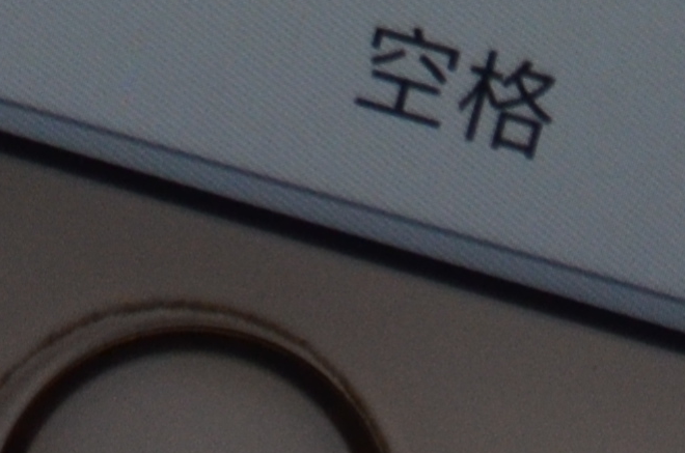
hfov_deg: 4.1
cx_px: 35
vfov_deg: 2.7
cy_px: -1191
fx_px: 9564
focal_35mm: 504
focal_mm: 45
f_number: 5.3
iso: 640
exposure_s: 1/1000
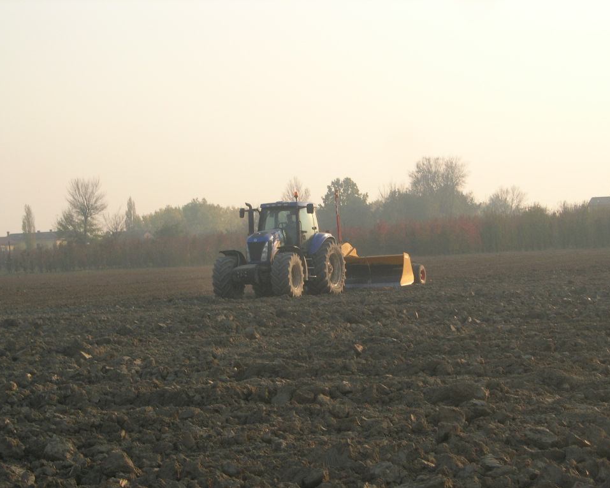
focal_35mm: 118
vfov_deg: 13.1
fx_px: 2131
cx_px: 311
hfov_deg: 16.3
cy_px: 244
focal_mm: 23.4
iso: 71
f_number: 8.2
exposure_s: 1/131
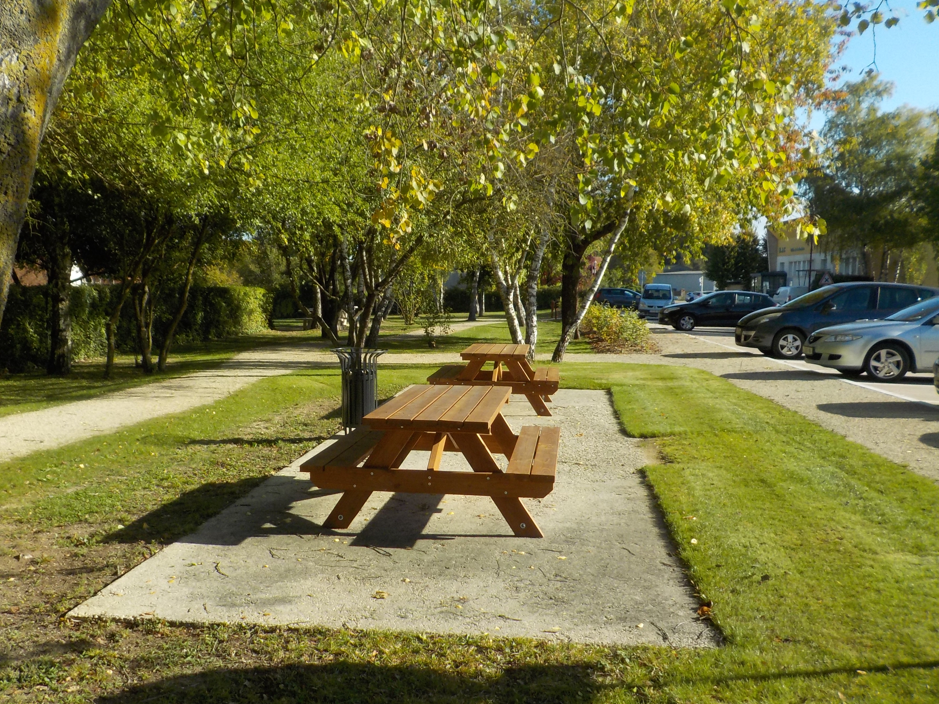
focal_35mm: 35
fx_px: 949
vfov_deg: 40.7
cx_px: 410
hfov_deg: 52.5
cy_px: 381
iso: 125
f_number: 3.3
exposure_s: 1/800
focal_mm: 4.1
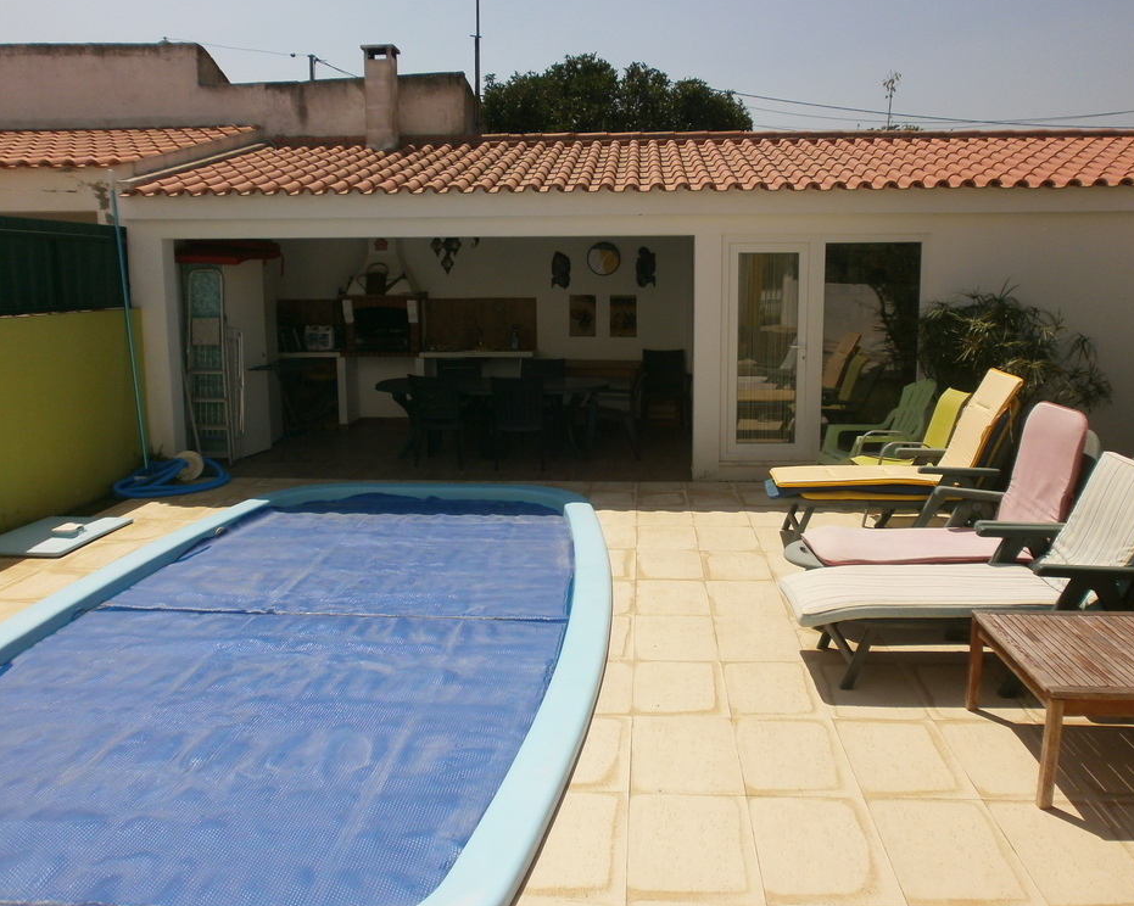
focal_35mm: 29
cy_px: 440
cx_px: 582
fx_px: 973
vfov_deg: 49.9
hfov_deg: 60.5
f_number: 10
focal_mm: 4.8
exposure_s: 1/320
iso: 100
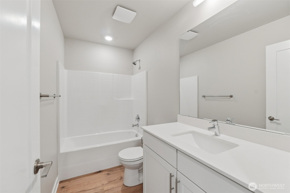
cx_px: 145
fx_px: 121
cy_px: 96
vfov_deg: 77.3
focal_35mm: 15
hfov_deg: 100.4
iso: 250
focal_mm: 10
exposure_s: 1/5
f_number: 9
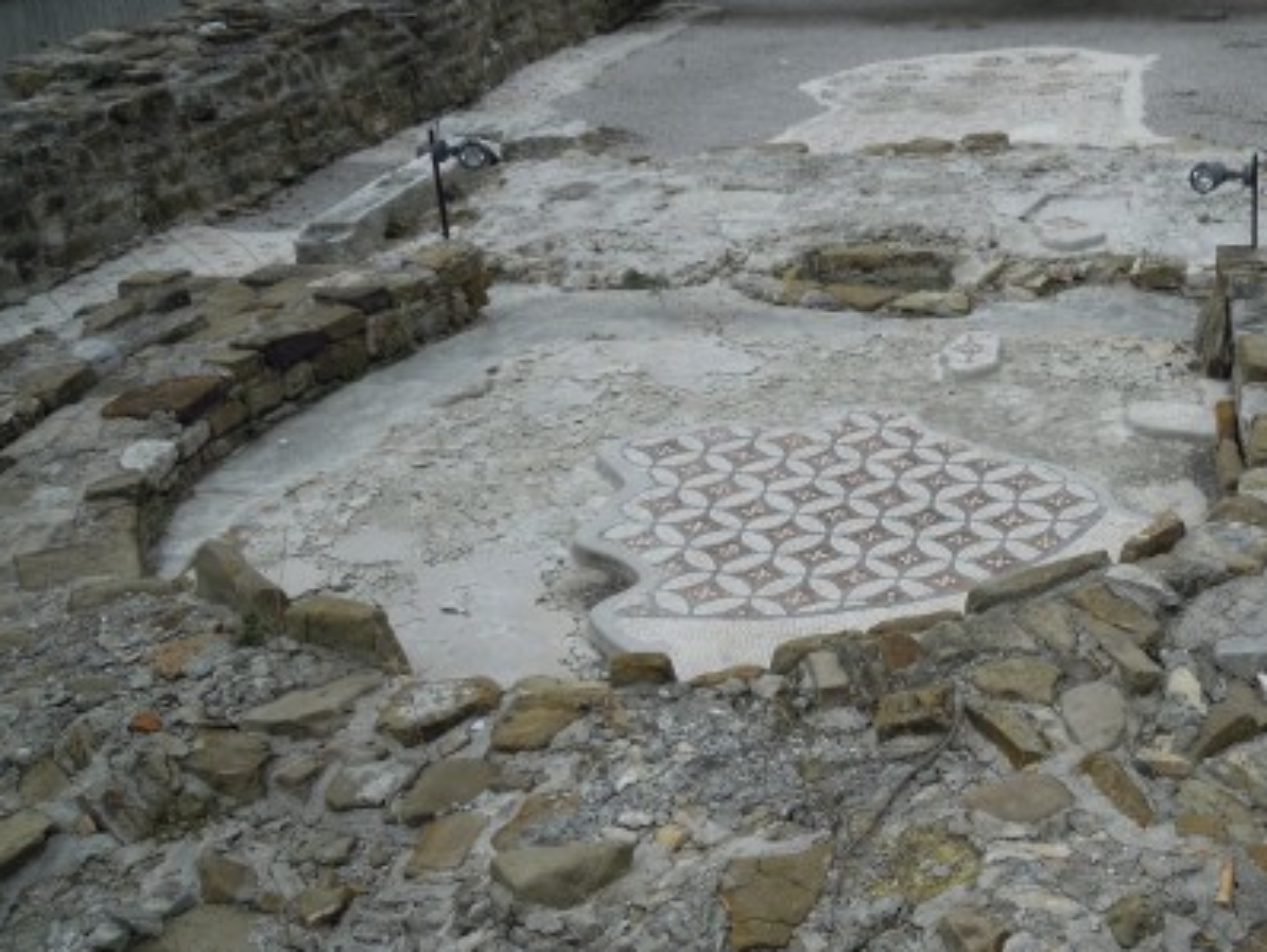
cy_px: 436
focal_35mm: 45
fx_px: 1648
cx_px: 987
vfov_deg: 32.2
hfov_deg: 40.6
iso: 100
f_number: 5.4
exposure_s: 1/400
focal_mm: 5
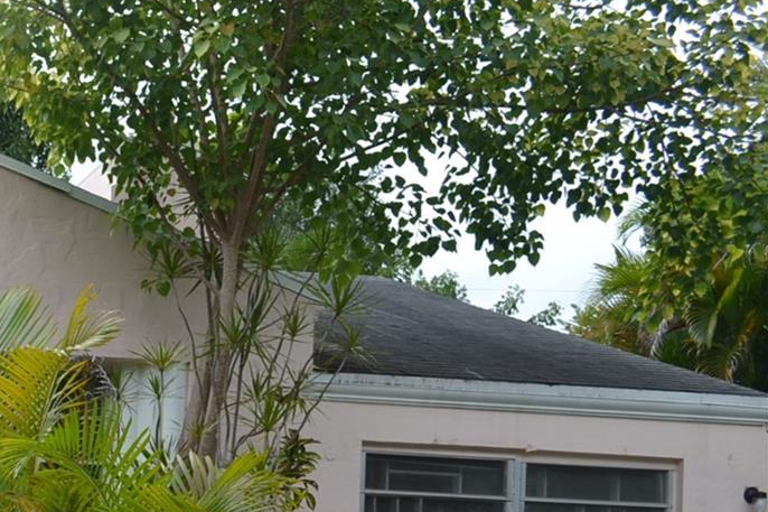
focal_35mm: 63
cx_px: -125
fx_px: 1344
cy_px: 528
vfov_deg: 20.8
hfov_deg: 28.3
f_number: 7.1
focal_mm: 18
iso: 100
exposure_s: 1/200
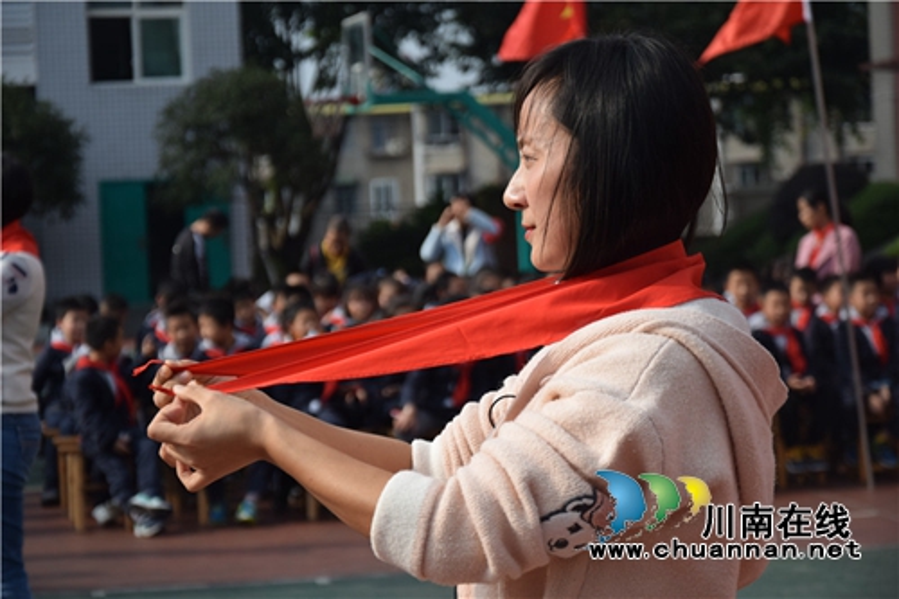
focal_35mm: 105
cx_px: 450
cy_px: 300
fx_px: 2621
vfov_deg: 13.0
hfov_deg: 19.5
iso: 100
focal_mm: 70
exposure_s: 1/500
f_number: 5.6
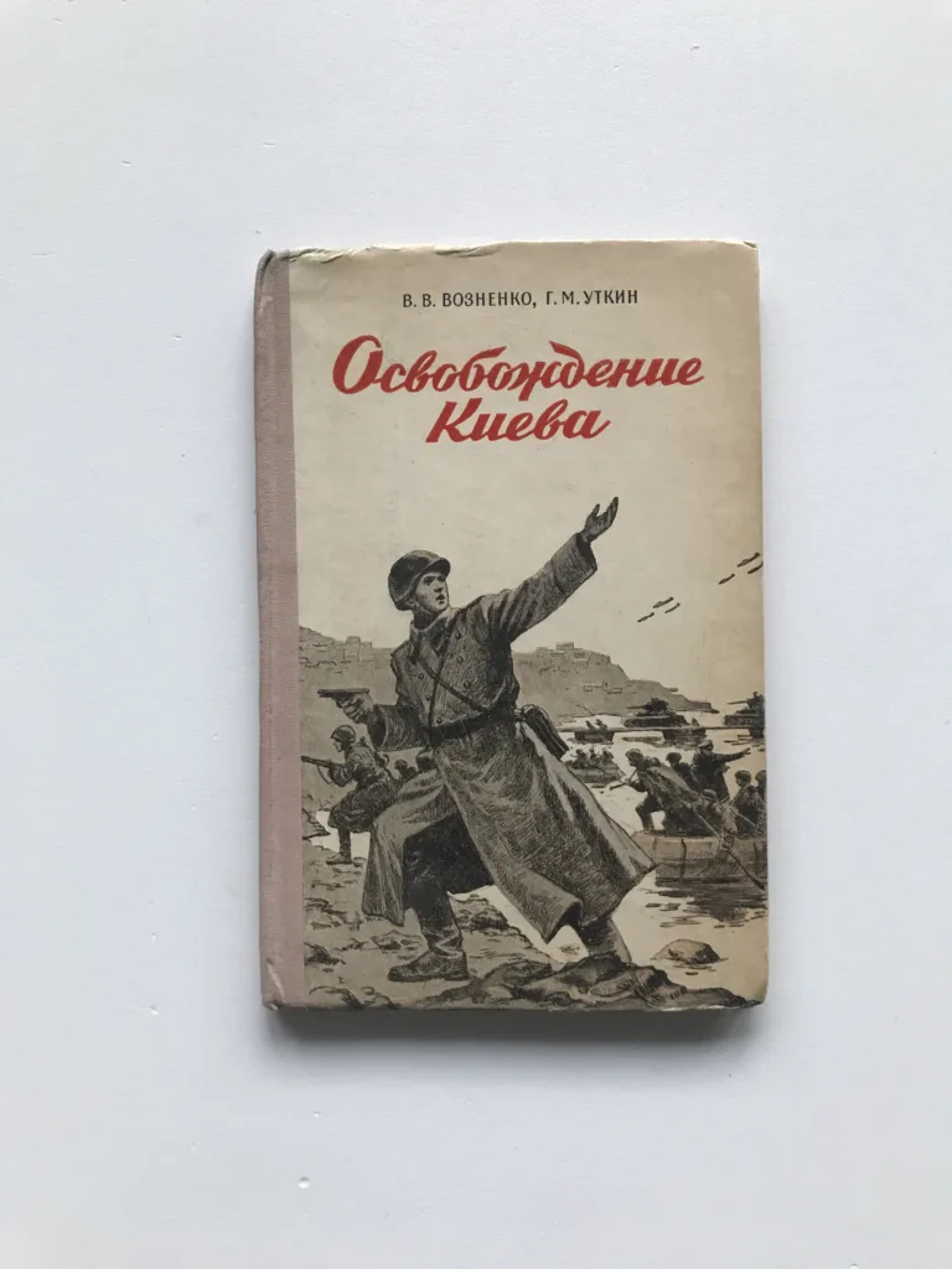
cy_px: 634
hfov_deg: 49.7
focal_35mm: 28
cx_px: 476
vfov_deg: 63.4
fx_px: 1027
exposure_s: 1/25
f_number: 1.8
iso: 40
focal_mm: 3.99
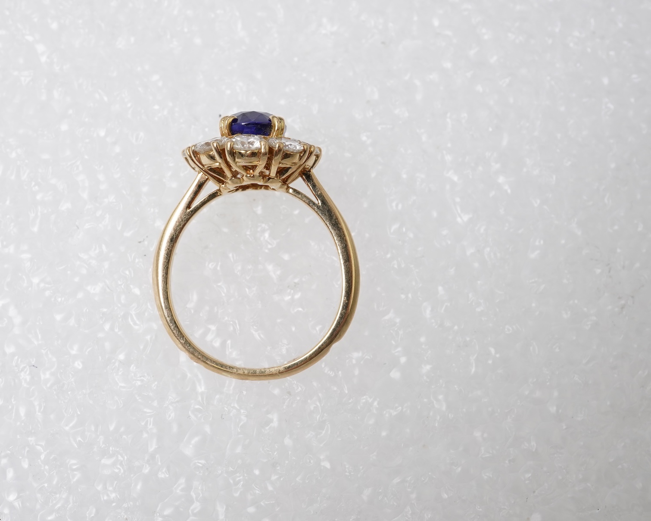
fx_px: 1060
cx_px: 261
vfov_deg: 27.6
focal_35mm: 55
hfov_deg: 34.0
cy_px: 242
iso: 500
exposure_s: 1/125
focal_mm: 30
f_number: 22
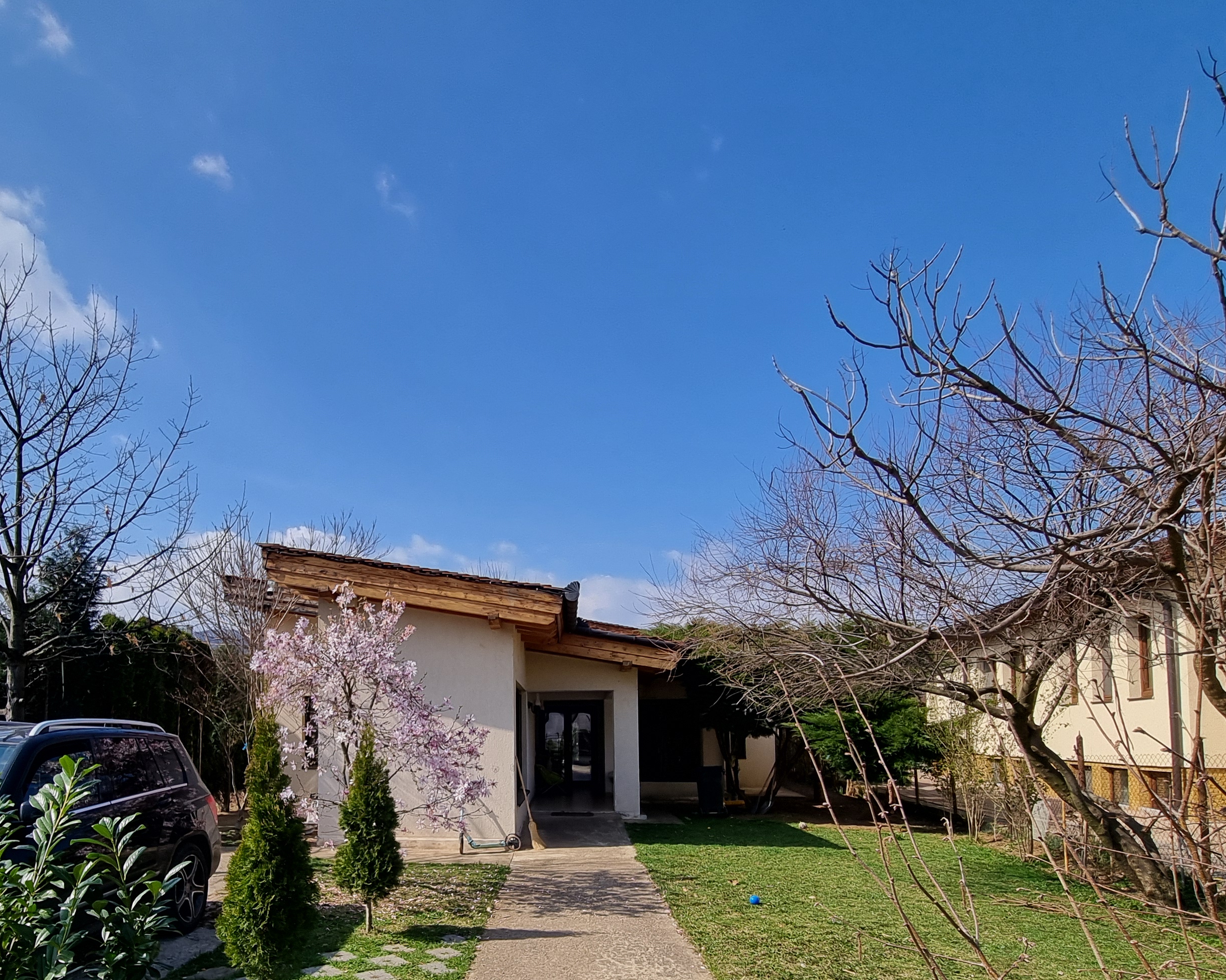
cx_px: 433
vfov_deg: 63.3
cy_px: 679
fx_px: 762
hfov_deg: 75.8
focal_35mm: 21
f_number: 2.2
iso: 50
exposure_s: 1/1800
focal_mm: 2.2
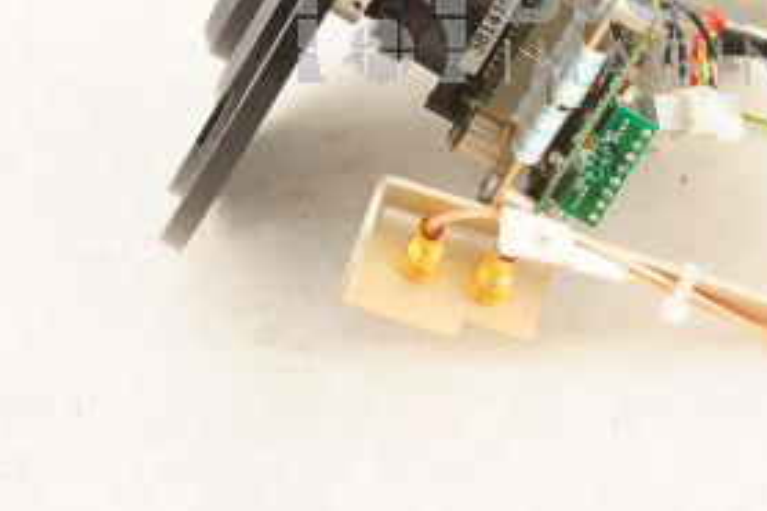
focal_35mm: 108
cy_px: 18
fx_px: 2300
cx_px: 574
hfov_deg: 18.8
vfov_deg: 12.5
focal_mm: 50
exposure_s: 1/125
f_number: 10
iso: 1600
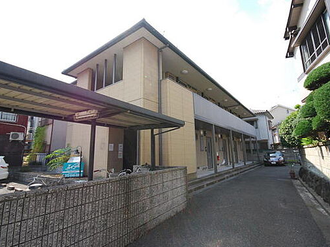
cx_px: 168
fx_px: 229
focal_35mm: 24
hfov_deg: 71.6
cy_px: 121
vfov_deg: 56.8
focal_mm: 14
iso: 200
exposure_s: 1/200
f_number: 9
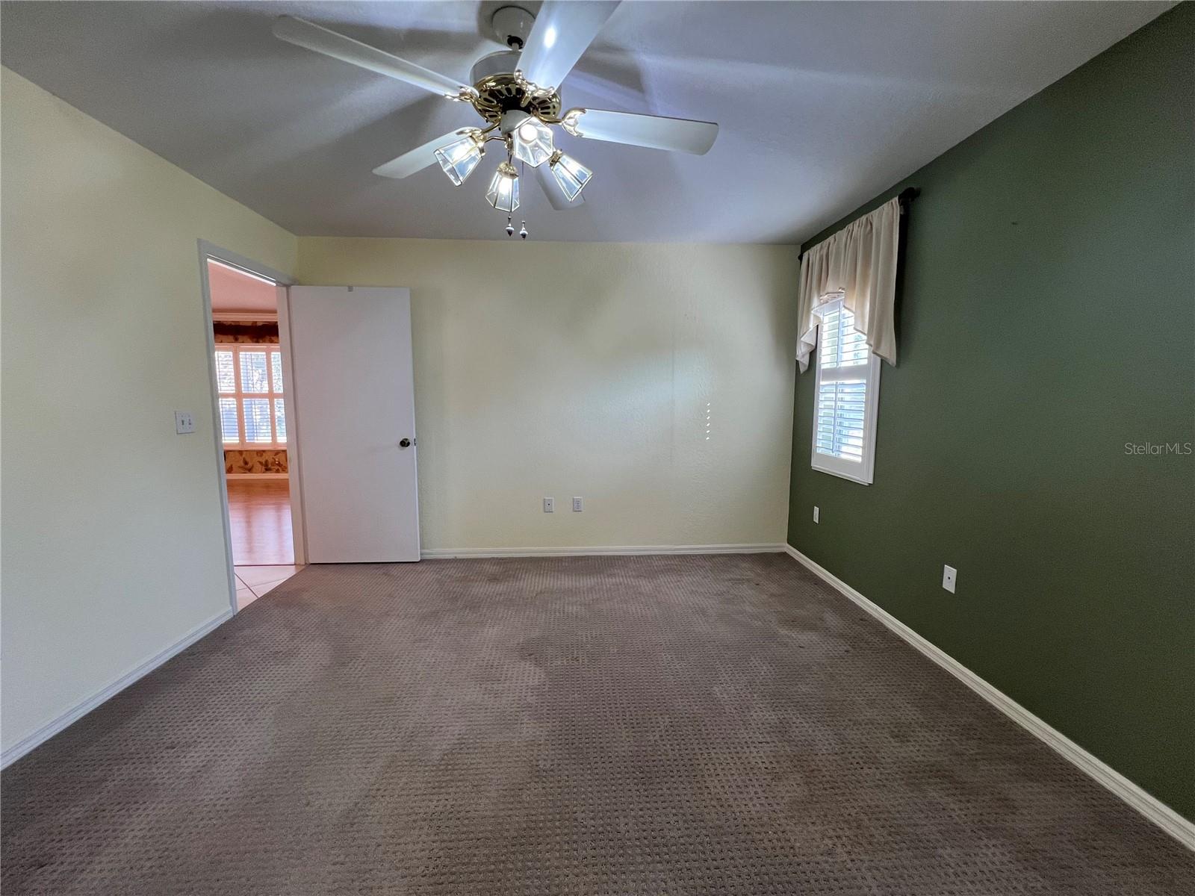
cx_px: 598
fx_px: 449
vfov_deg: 89.9
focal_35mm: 13
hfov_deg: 106.2
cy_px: 448
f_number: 1.8
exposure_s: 1/120
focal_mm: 1.57
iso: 160
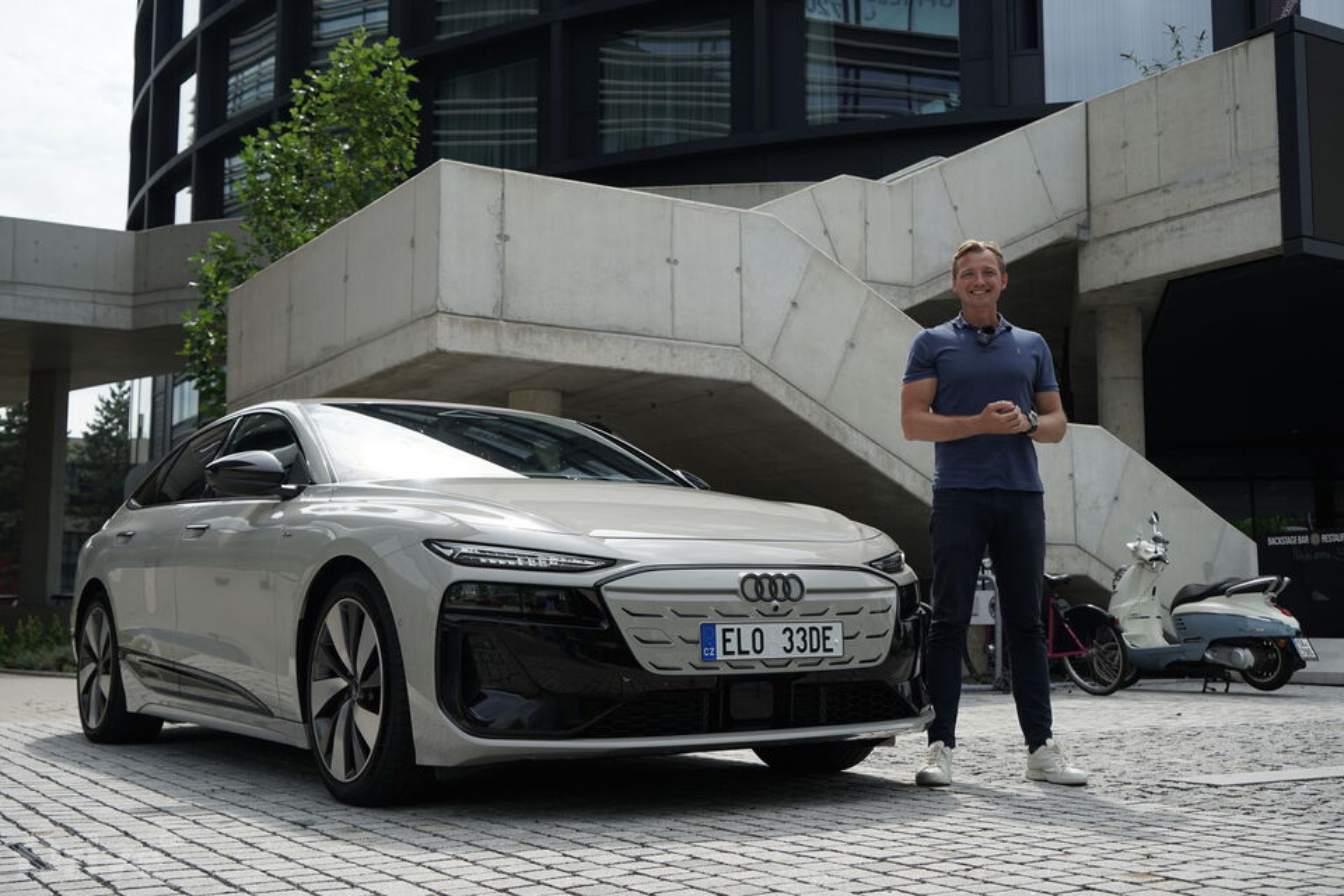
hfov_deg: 48.5
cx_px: 672
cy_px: 448
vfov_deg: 33.4
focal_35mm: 40
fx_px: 1493
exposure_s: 1/400
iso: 100
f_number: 5.6
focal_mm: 40
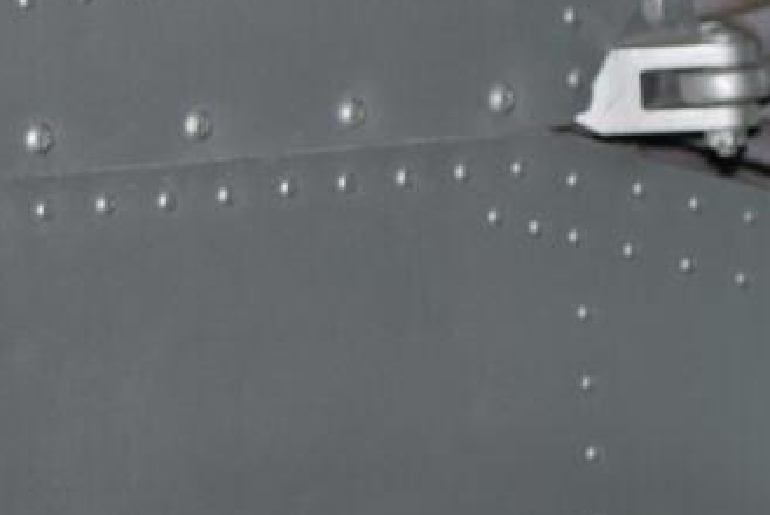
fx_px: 7236
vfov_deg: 4.1
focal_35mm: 338
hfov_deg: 6.1
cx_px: 964
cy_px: 387
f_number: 4.5
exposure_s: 1/60
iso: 200
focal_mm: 58
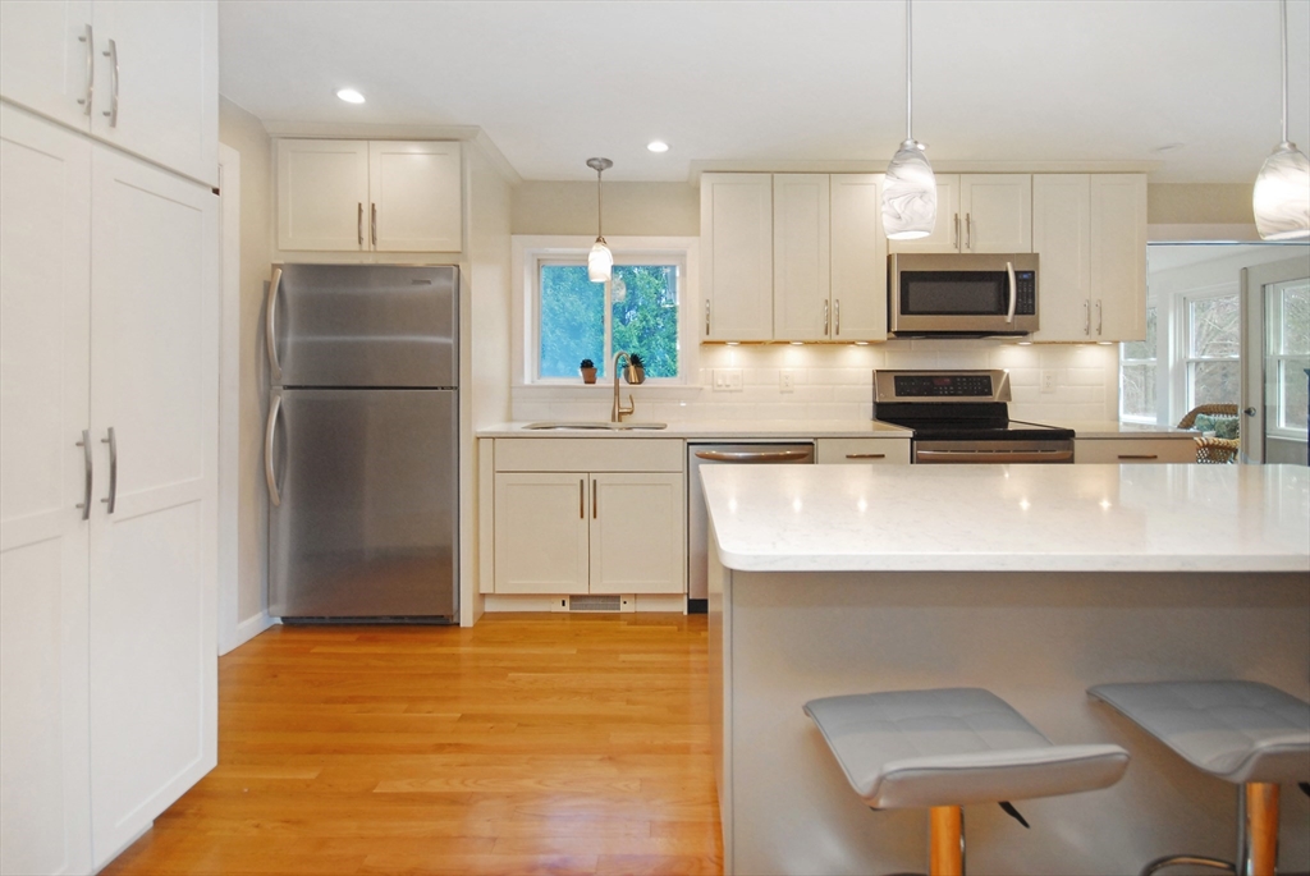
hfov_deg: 100.3
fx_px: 546
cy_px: 438
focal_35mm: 15
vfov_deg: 77.5
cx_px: 655
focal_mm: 10
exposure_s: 1/20
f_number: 5
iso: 400
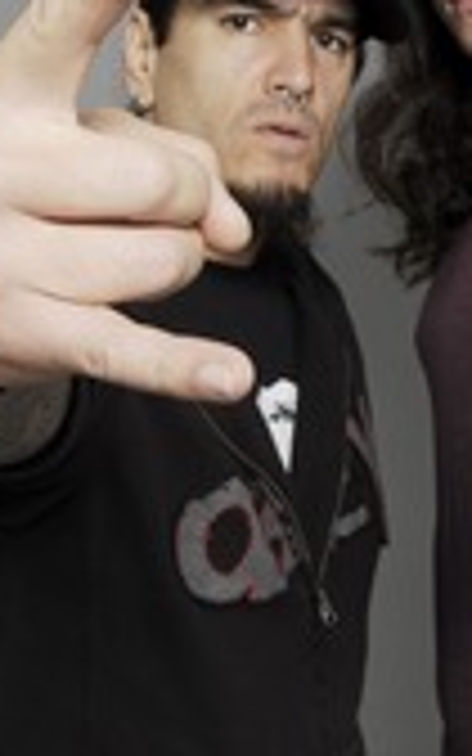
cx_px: 319
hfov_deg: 17.8
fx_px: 1502
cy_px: 360
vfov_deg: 28.2
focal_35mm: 73
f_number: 13
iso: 100
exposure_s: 1/60
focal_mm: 20
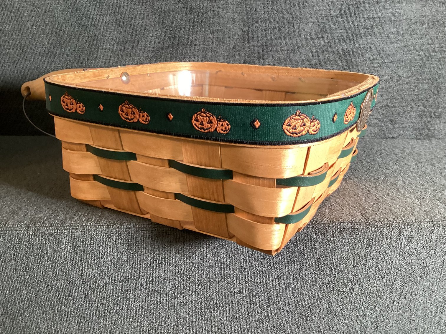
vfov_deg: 45.4
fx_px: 399
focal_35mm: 31
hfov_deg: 58.3
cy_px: 167
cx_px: 223
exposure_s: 1/60
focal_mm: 3.3
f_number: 2.4
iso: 250
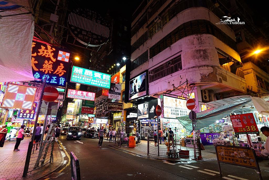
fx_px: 127
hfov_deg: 93.3
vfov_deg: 70.5
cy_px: 90
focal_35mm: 17
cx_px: 134
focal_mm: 17
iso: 500
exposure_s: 1/15
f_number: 4.5
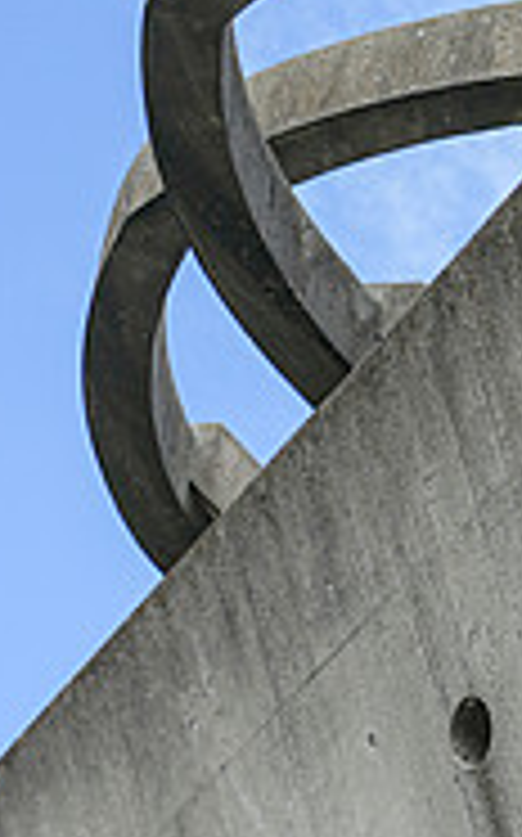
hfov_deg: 5.1
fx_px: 5699
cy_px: 657
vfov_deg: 8.4
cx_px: 1168
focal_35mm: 250
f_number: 8
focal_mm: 57
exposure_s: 1/320
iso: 100
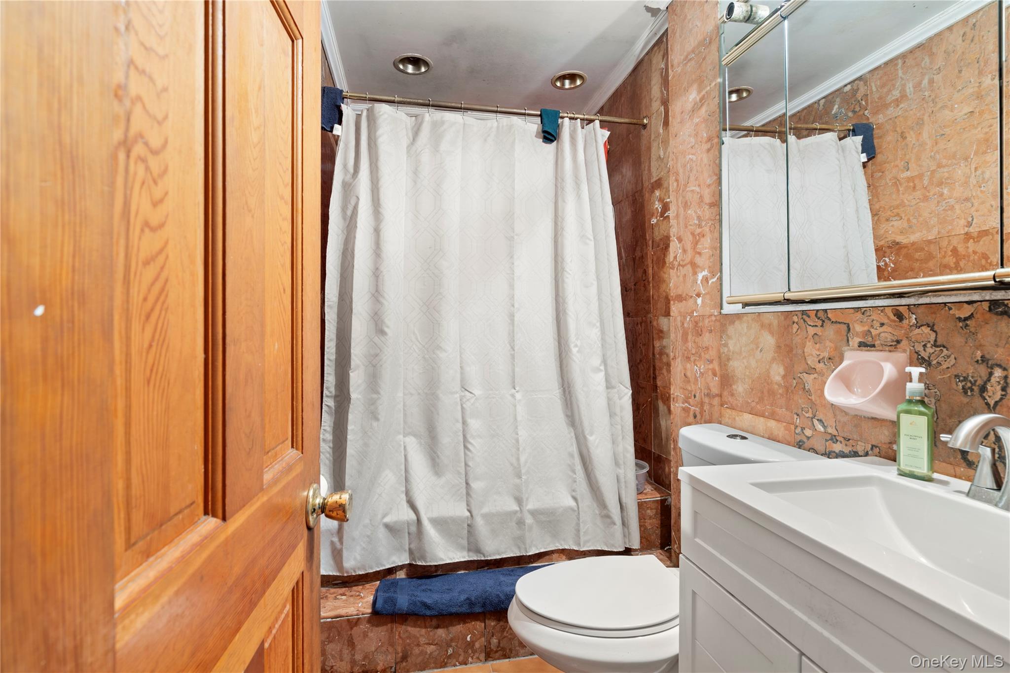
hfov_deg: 96.7
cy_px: 336
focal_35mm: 16
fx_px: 449
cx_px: 505
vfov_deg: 73.7
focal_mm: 16
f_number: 8
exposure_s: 30
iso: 100
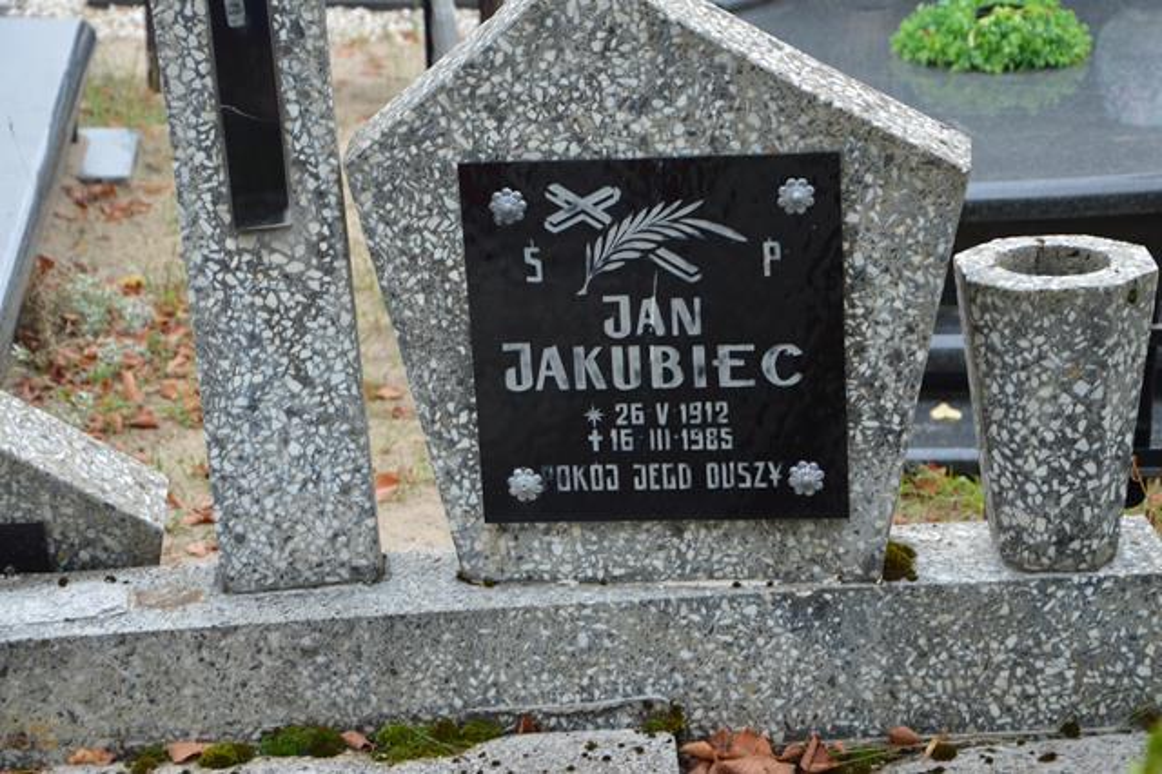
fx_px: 3000
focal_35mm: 93
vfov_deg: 14.7
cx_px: 581
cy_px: 387
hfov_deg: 21.9
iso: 320
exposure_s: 1/125
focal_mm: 62
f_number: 5.6
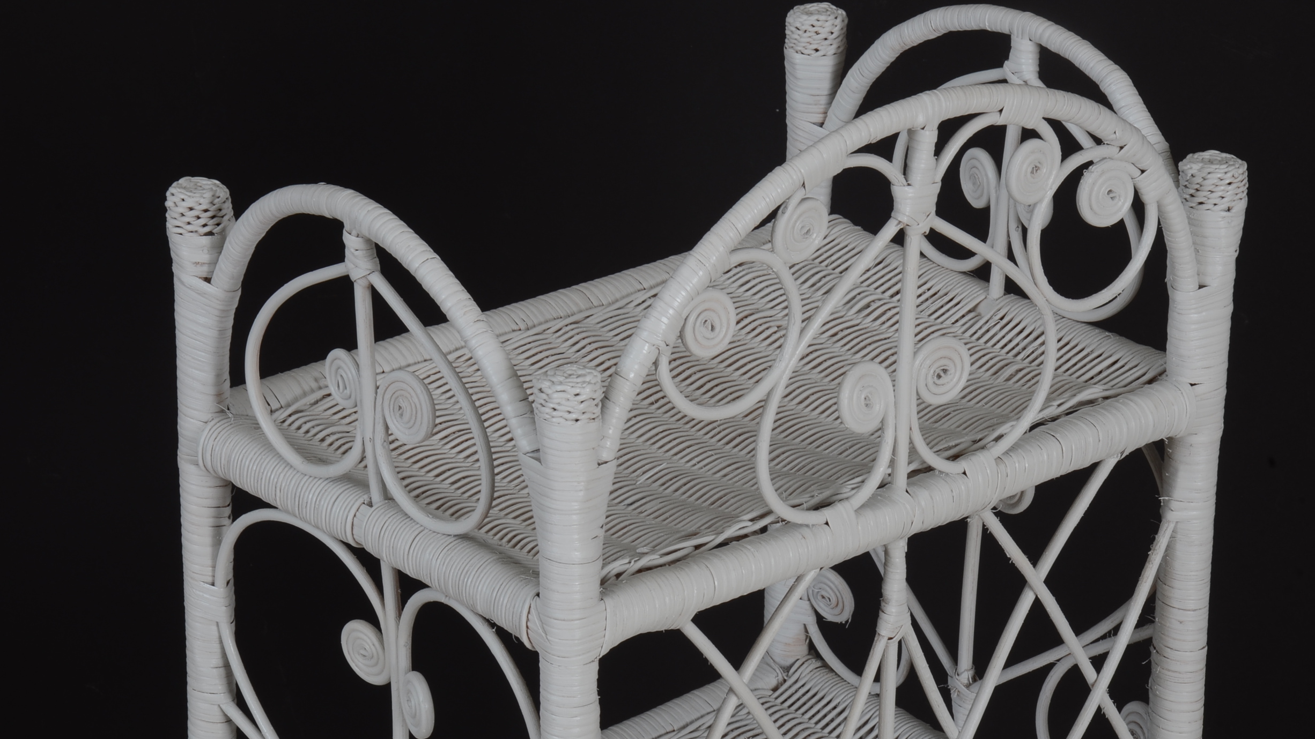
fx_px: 5056
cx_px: 660
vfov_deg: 8.4
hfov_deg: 14.8
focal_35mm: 145
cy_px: 379
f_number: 22
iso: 160
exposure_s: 1/80
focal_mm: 92
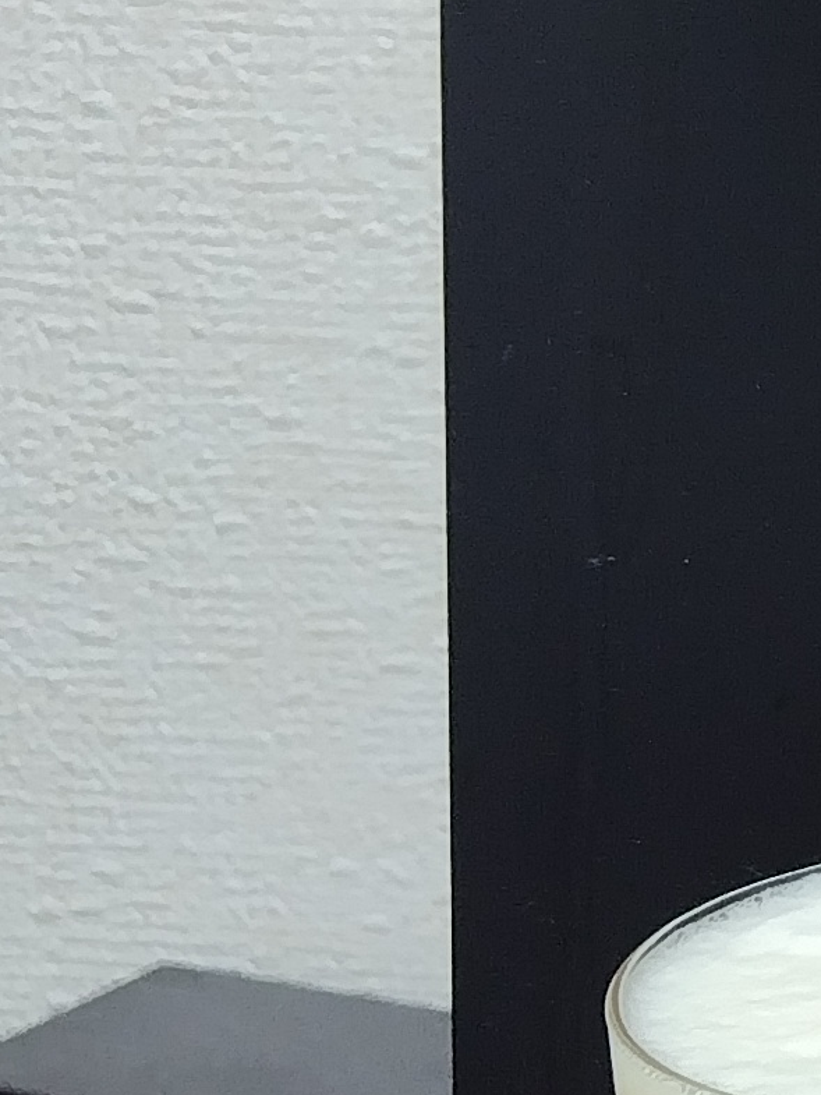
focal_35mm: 120
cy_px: 54
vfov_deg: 16.1
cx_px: 1818
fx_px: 3794
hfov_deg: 10.9
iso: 225
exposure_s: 1/50
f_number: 1.9
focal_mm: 5.5
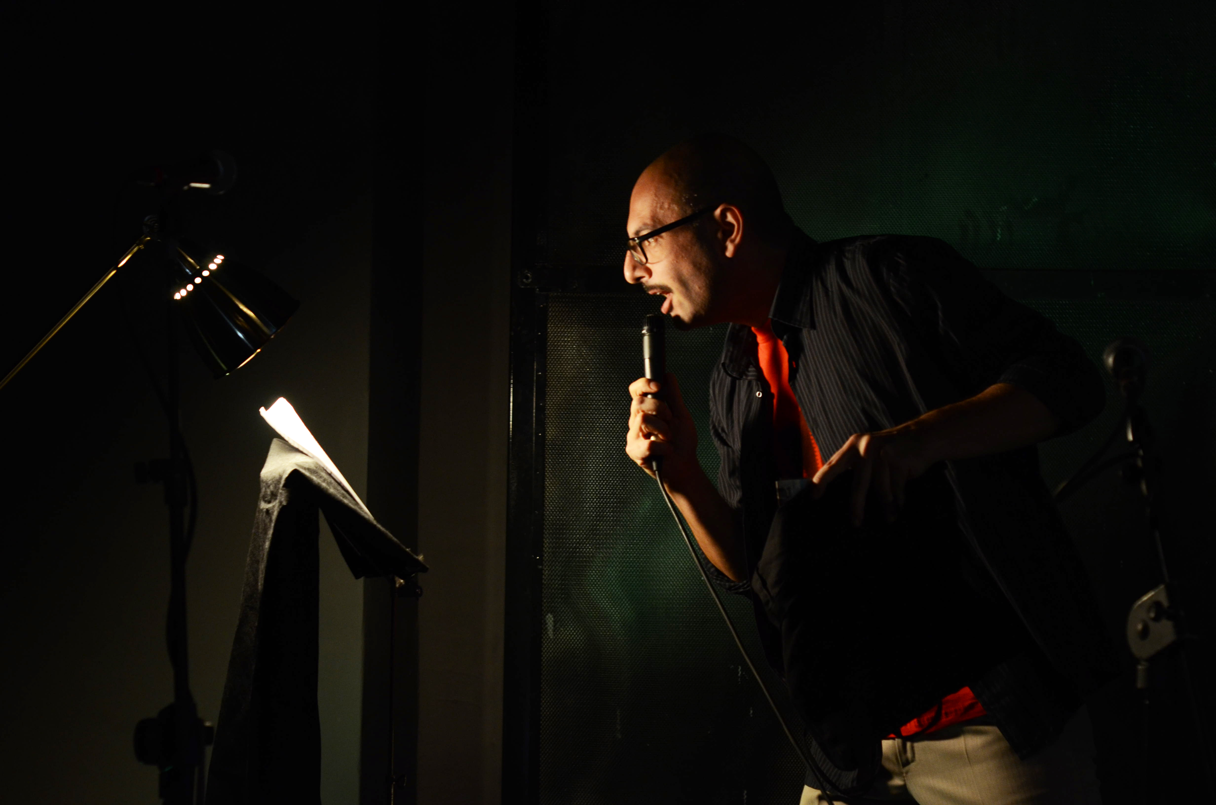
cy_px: 402
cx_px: 608
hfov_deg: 27.0
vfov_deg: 18.1
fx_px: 2528
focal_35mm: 75
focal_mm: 50
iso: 800
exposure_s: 1/40
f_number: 4
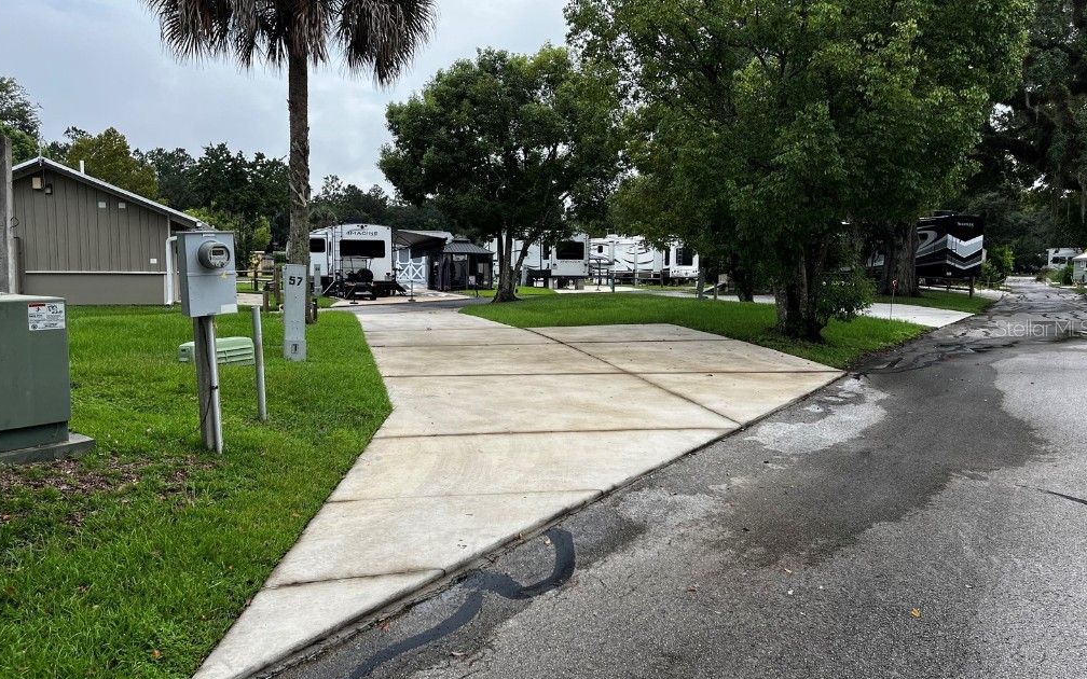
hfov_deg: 66.5
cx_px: 545
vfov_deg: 44.5
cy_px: 328
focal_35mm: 28
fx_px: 829
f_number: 1.6
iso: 50
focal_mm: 5.1
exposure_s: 1/761
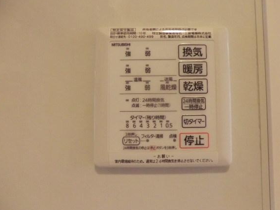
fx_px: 218
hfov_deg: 65.1
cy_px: 99
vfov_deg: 51.3
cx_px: 155
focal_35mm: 27
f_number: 3.2
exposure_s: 1/60
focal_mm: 4.3
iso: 500
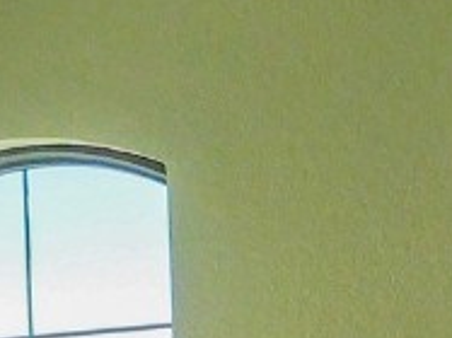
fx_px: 1644
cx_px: 135
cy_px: 669
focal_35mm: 126
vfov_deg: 10.8
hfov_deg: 15.6
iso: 125
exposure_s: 1/250
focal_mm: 4
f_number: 3
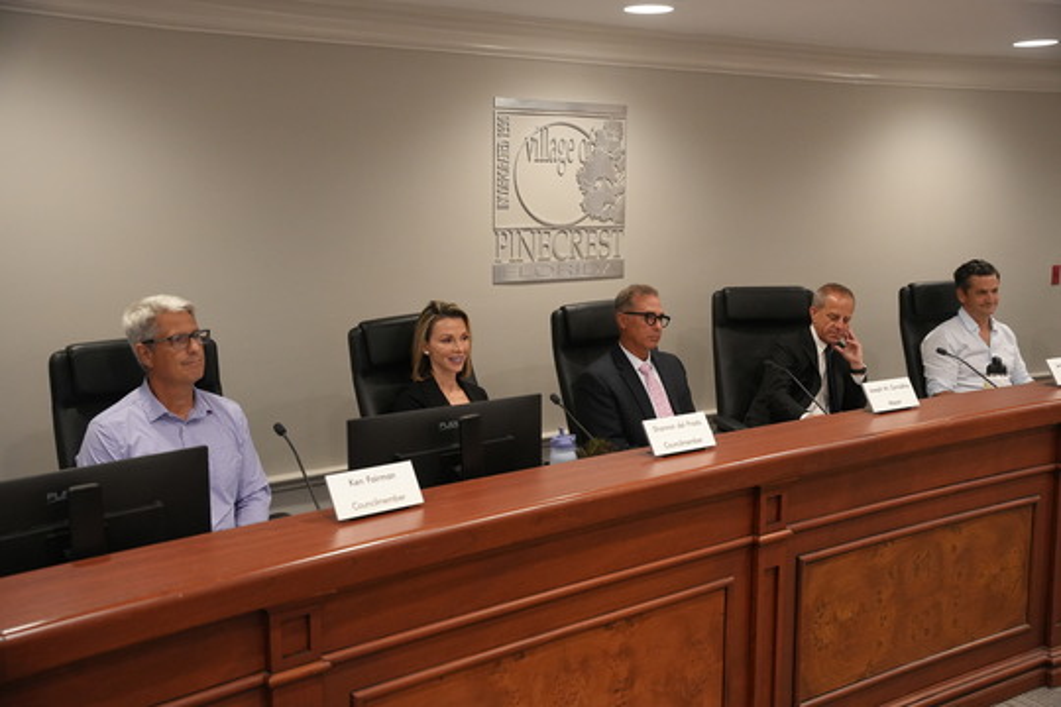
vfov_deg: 35.1
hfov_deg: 50.7
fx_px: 1120
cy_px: 354
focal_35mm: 38
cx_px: 530
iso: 3200
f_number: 4
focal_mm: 38
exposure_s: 1/160
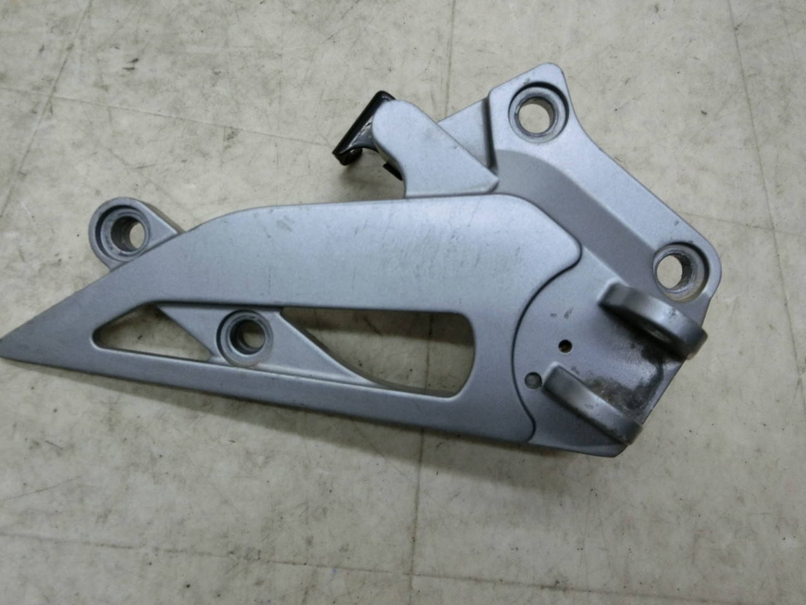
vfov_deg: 54.9
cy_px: 302
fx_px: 582
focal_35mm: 25
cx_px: 403
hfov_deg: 69.4
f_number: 3.5
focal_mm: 4.5
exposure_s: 1/125
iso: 320
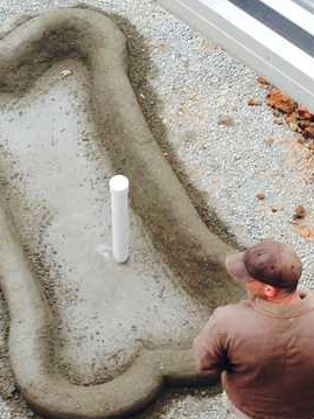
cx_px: 20
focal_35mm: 92
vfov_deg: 21.3
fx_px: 1113
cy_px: 211
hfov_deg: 15.8
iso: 50
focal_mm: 4.12
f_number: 2.4
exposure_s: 1/120
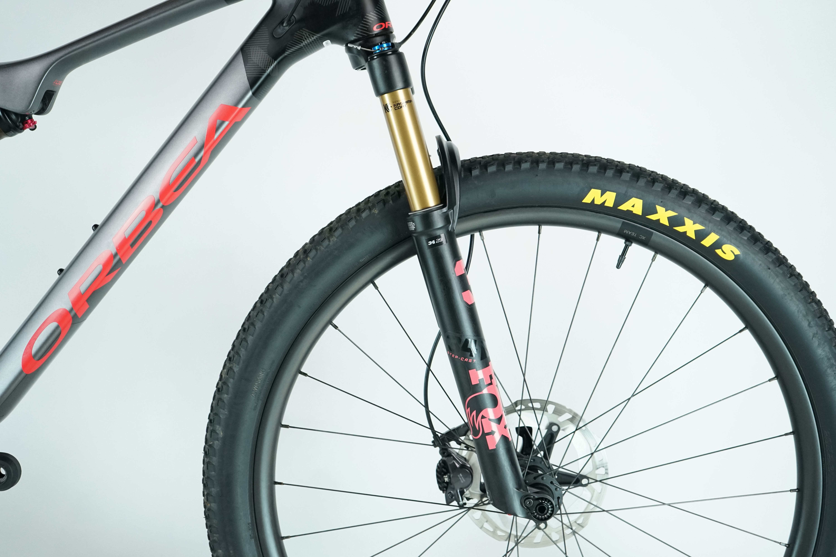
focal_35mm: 43
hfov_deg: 45.4
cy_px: 278
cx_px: 418
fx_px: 998
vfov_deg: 31.2
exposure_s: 1/200
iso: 2500
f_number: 5.6
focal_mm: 43
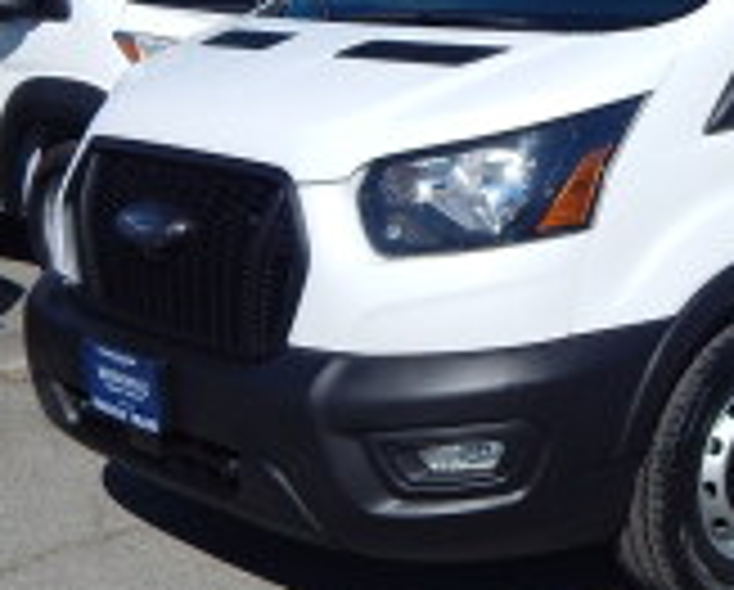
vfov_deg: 23.4
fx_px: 1415
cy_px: 160
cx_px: 720
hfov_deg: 27.5
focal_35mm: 65
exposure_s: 1/1250
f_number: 6.3
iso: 125
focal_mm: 5.1
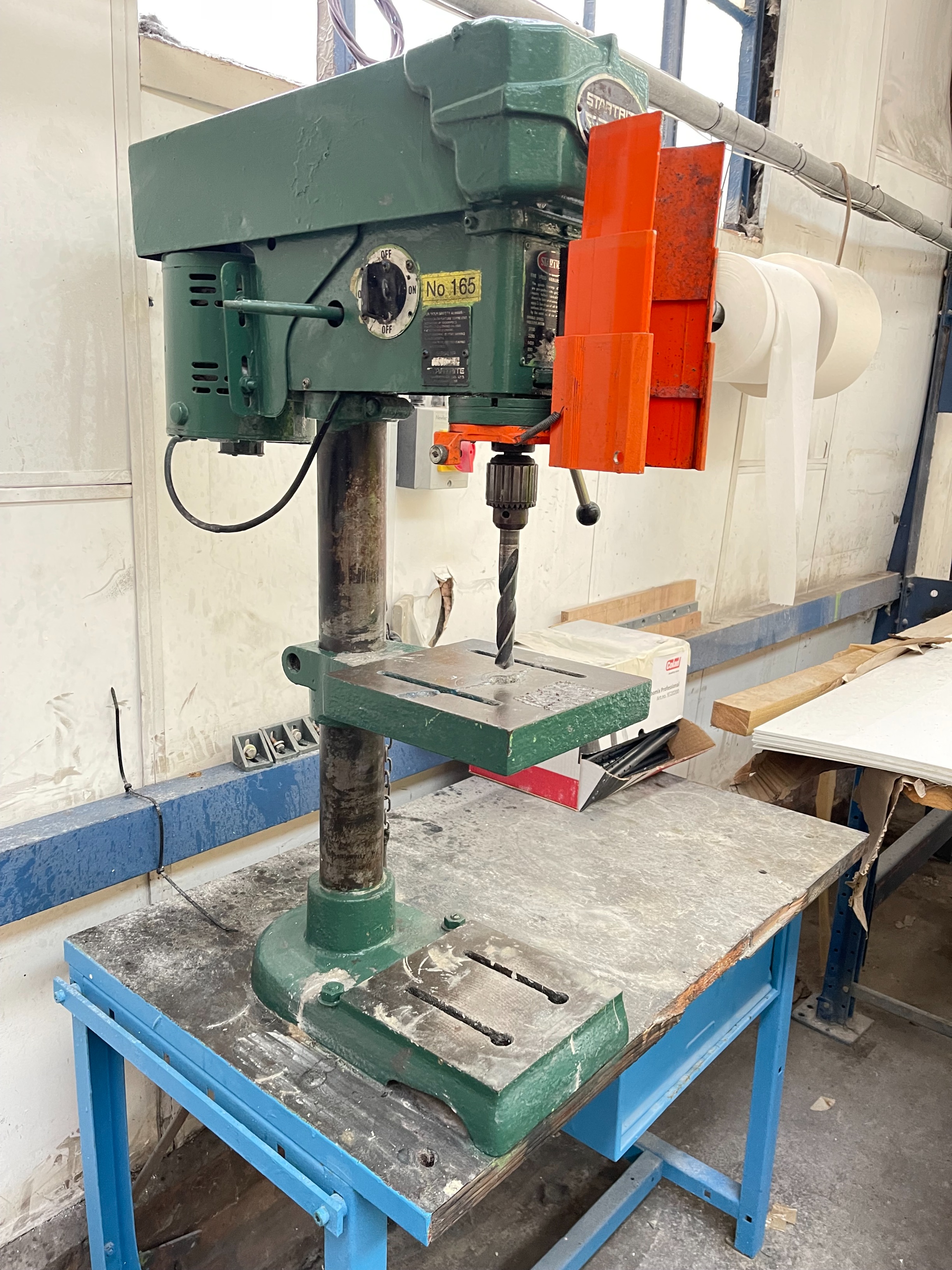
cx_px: 476
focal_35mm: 26
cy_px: 635
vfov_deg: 67.3
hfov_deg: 53.1
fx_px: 953
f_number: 1.6
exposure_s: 1/60
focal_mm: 5.1
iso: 400
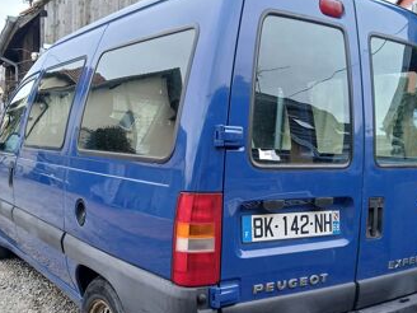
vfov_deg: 37.1
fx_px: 458
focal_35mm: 38
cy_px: 223
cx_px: 211
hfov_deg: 49.0
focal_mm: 3.98
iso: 64
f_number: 1.8
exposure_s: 1/50
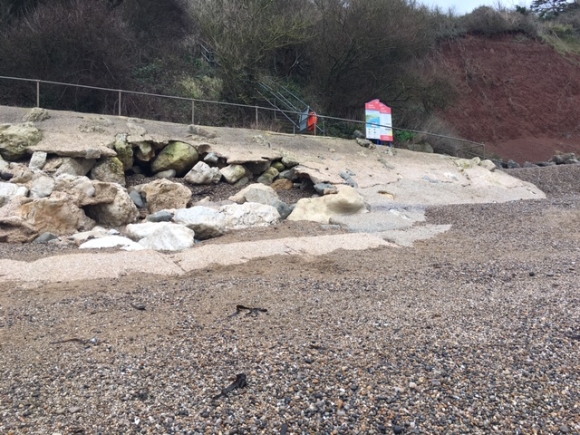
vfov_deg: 48.2
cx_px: 290
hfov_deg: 61.7
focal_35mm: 29
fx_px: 486
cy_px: 218
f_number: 2.2
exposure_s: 1/267
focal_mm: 4.15
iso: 25
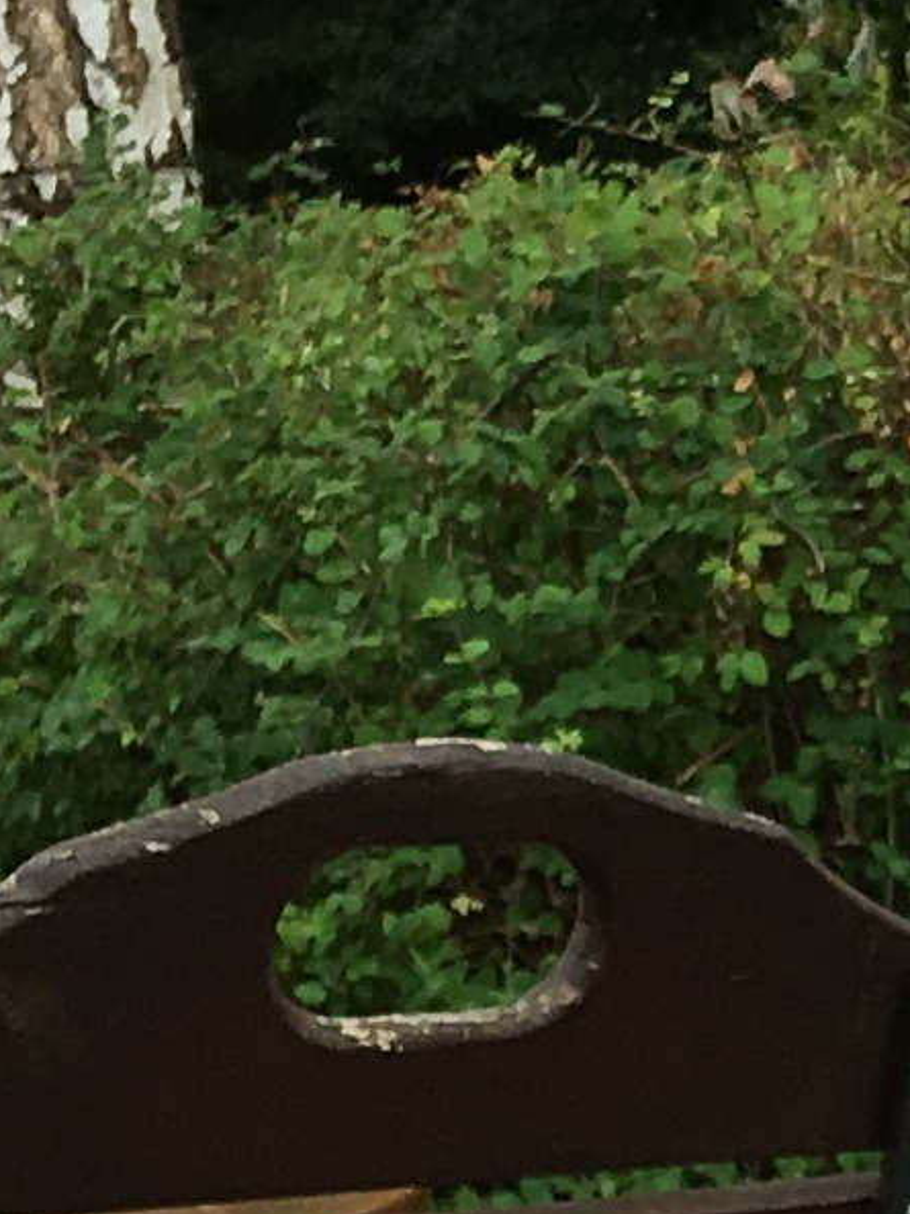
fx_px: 6910
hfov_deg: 7.1
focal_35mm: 197
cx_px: 2237
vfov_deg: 10.0
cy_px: 1226
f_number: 2.2
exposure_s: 1/437
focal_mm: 4.15
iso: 25
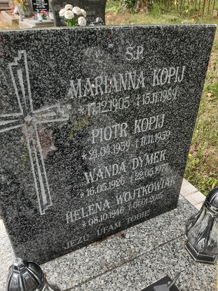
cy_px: 146
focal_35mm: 26
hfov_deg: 53.1
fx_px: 218
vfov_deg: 67.3
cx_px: 109
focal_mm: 3.92
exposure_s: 1/117
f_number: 1.7
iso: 40
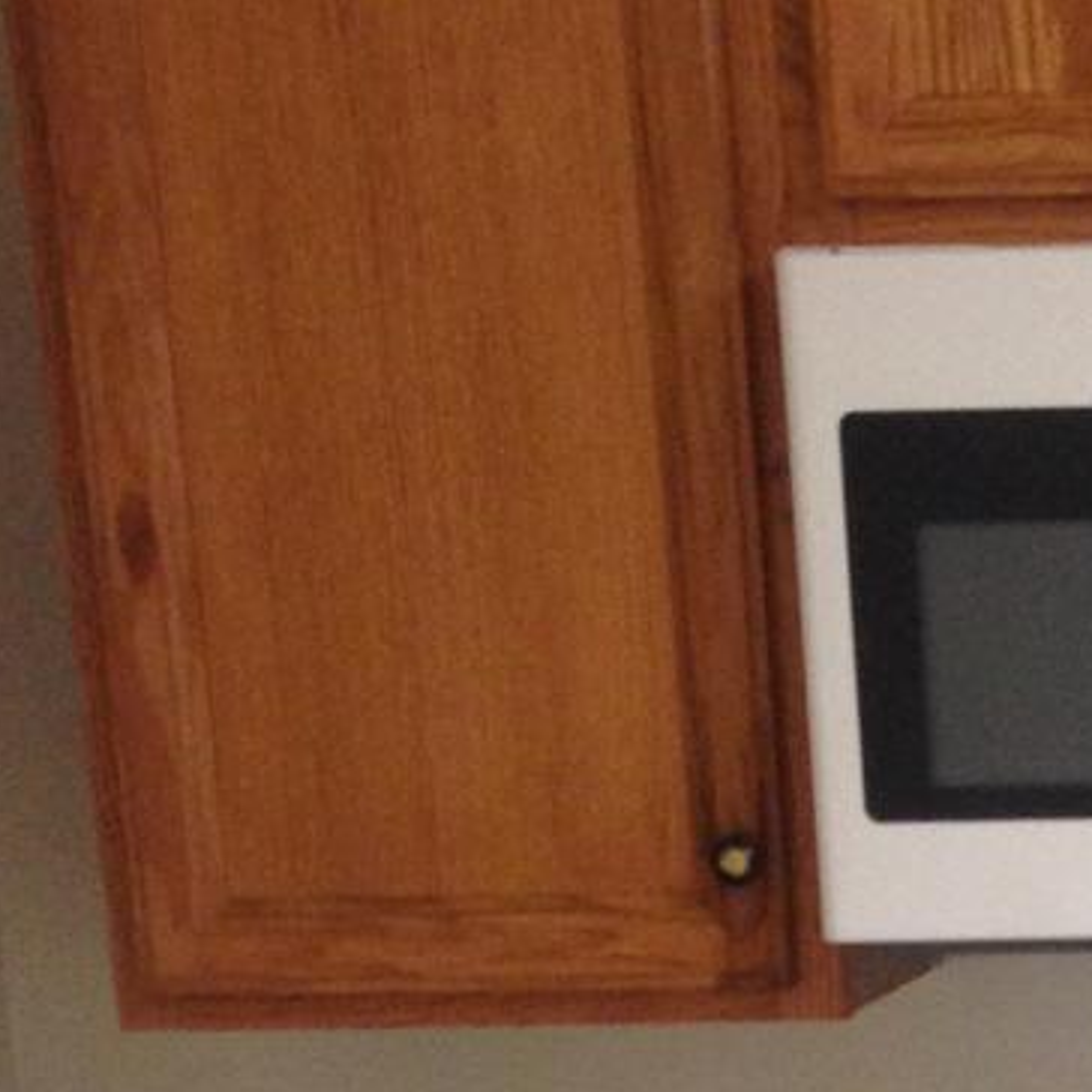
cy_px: 1437
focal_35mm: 123
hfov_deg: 13.4
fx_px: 4390
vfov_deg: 13.6
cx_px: 1608
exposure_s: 1/20
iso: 160
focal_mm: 4.12
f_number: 2.4
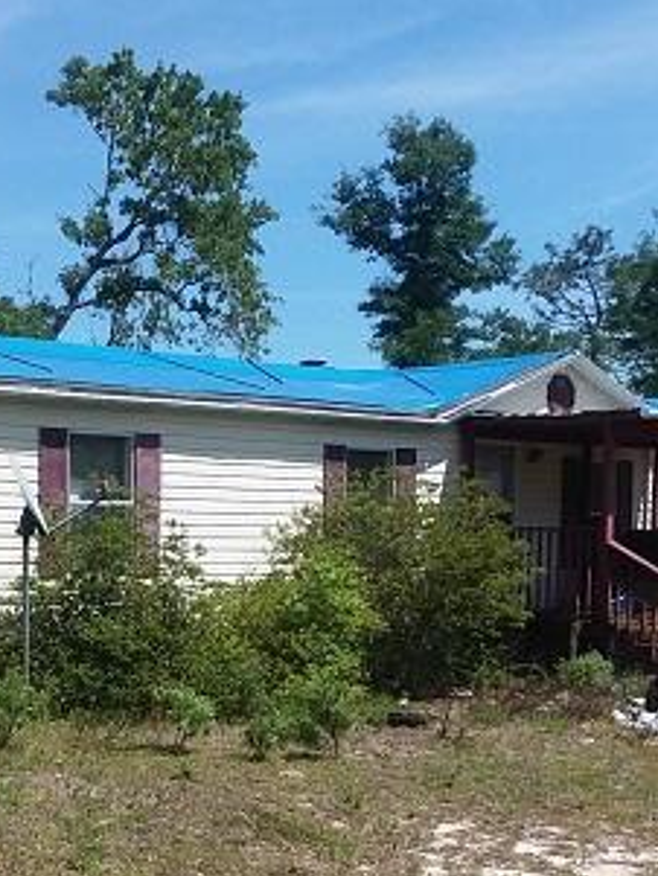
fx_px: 1494
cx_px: 259
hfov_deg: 24.8
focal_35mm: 59
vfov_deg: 32.0
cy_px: 680
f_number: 1.9
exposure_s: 1/1648
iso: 40
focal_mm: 2.47
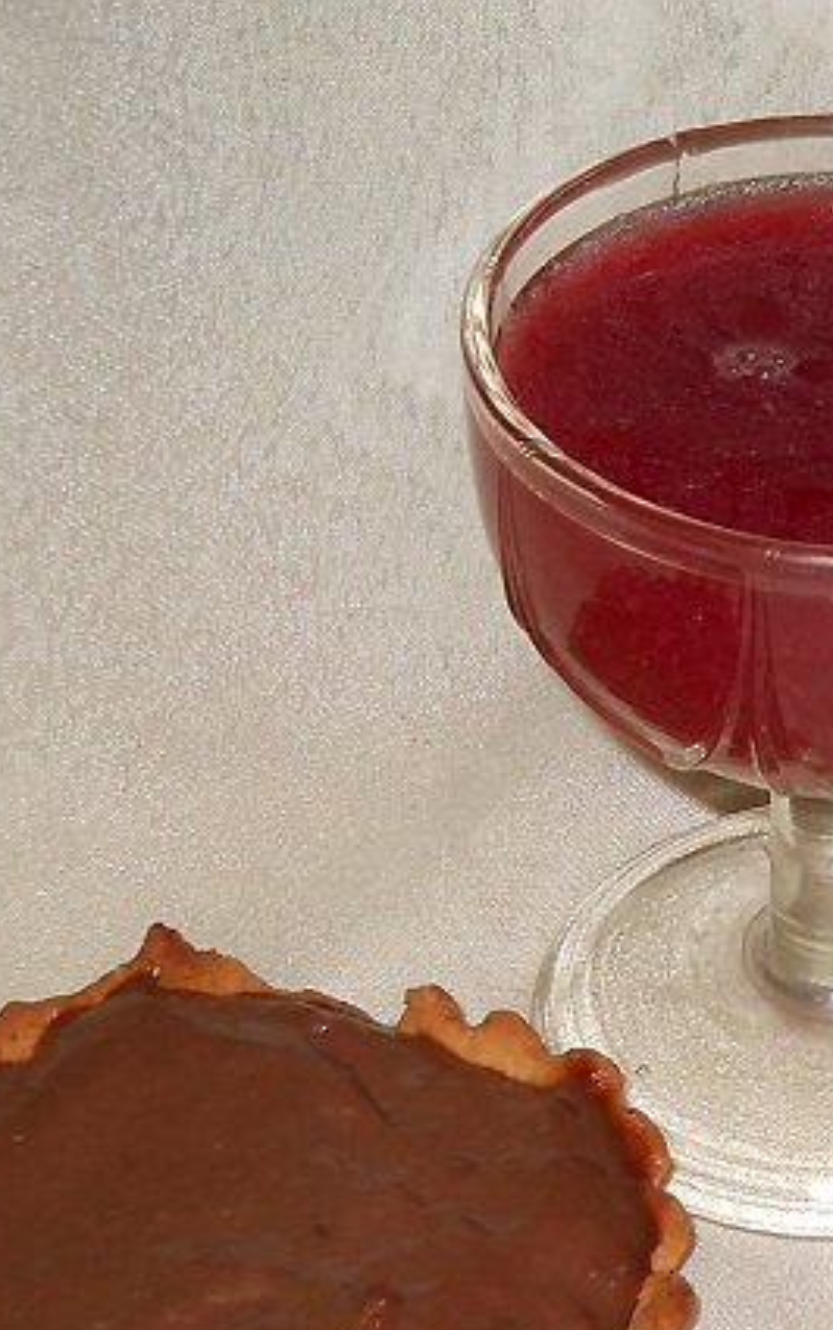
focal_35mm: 101
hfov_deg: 12.2
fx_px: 3665
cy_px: 756
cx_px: 1356
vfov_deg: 20.6
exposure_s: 1/30
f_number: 3.1
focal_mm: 6.72
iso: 80
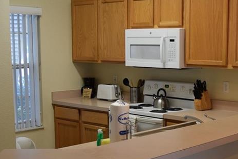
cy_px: 125
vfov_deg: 20.4
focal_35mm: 66
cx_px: 185
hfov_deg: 29.9
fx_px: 436
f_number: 4
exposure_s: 1/60
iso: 450
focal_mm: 20
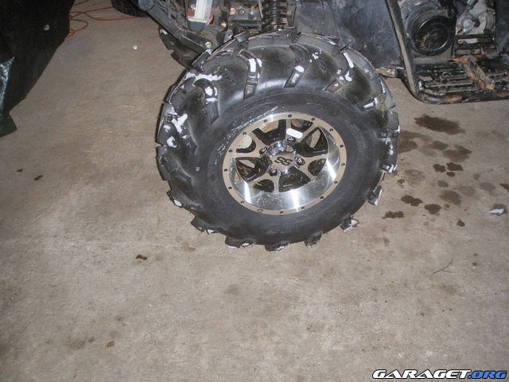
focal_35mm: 38
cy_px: 191
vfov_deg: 37.7
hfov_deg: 49.0
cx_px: 254
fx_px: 559
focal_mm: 6.7
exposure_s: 1/30
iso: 200
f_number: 3.5
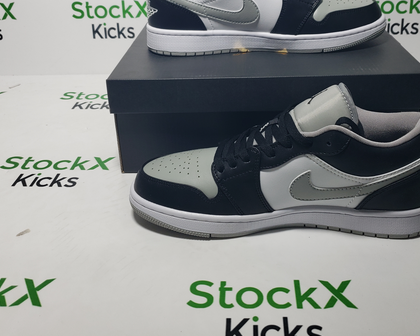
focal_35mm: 36
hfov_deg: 50.1
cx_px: 242
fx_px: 448
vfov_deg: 40.7
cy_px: 114
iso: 50
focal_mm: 4.3
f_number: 1.5
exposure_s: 1/391
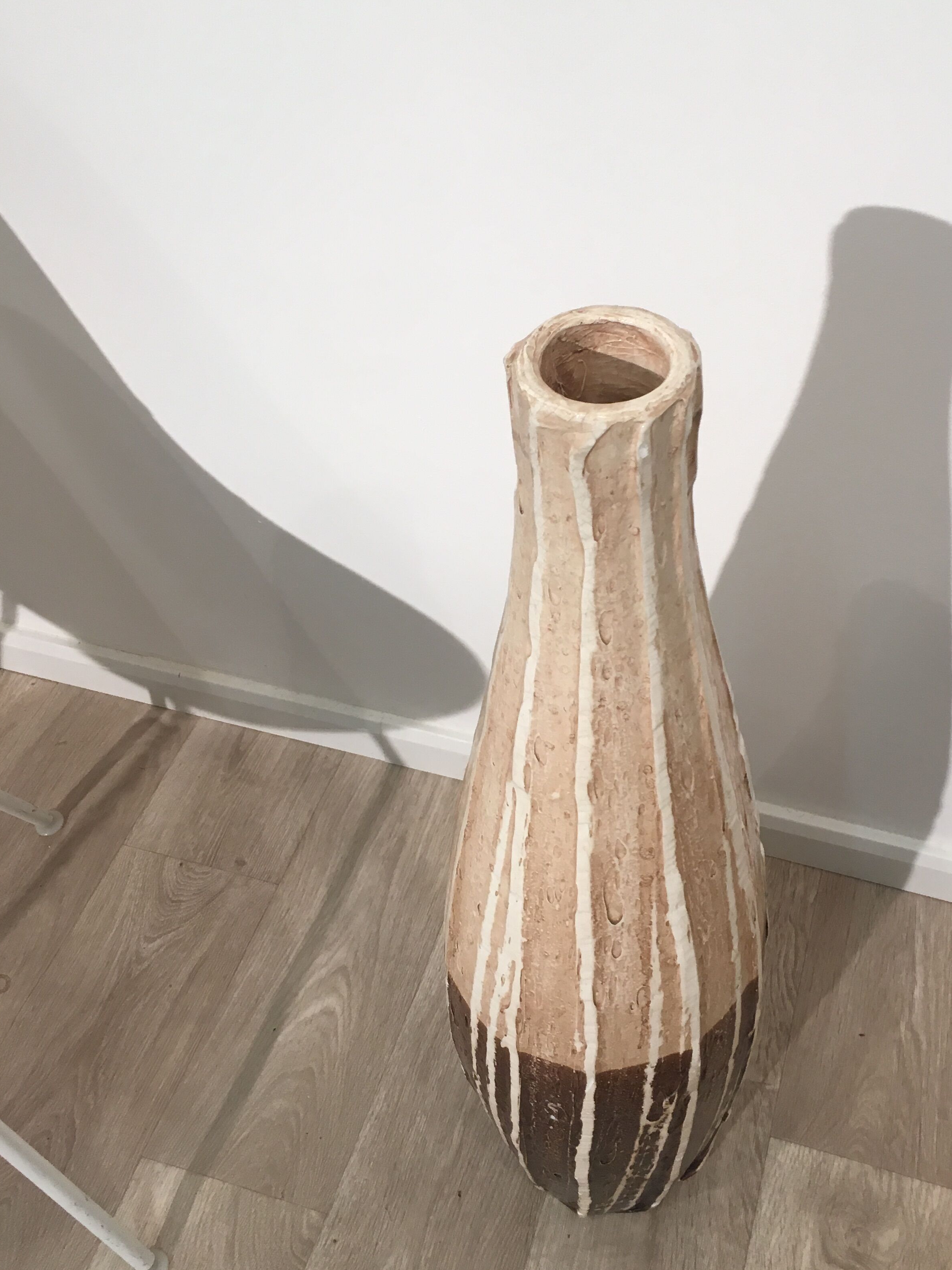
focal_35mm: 37
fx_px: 1357
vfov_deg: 50.1
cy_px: 594
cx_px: 597
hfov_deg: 38.4
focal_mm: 4.15
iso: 32
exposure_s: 1/33
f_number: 2.2
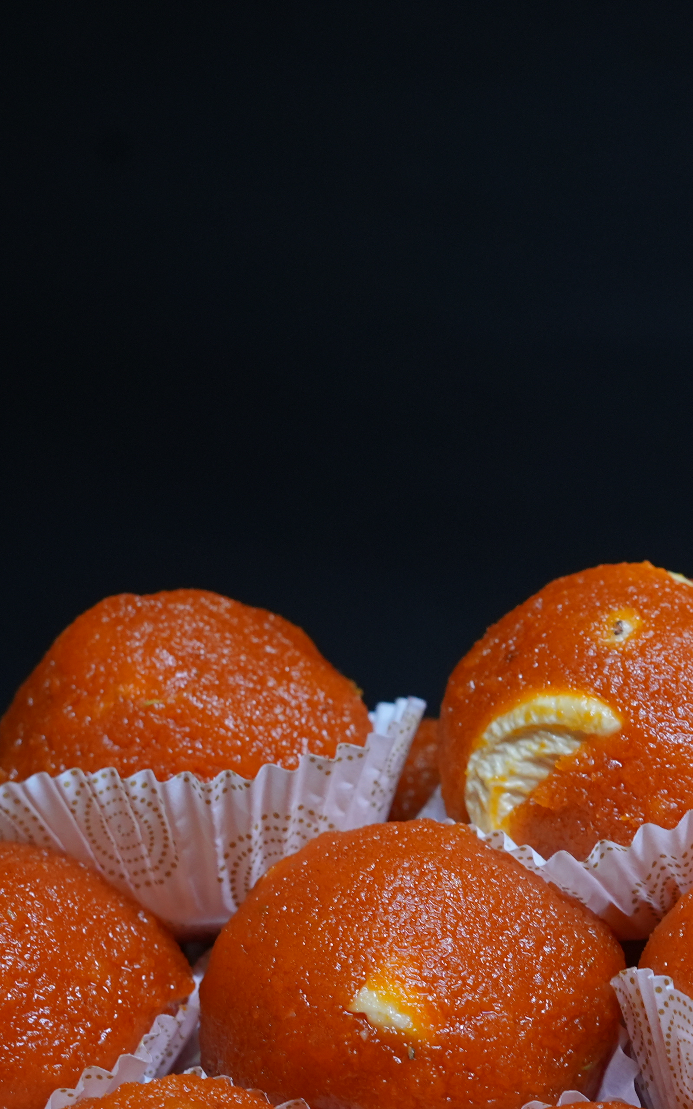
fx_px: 4231
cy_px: 861
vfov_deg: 14.9
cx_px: 890
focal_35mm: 140
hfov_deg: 9.2
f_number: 6.3
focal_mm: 50
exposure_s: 1/100
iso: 640
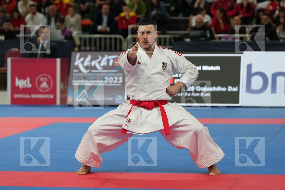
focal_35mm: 156
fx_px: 1235
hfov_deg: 13.2
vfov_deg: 8.8
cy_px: 95
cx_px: 142
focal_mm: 104
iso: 1600
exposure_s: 1/1000
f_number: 2.8
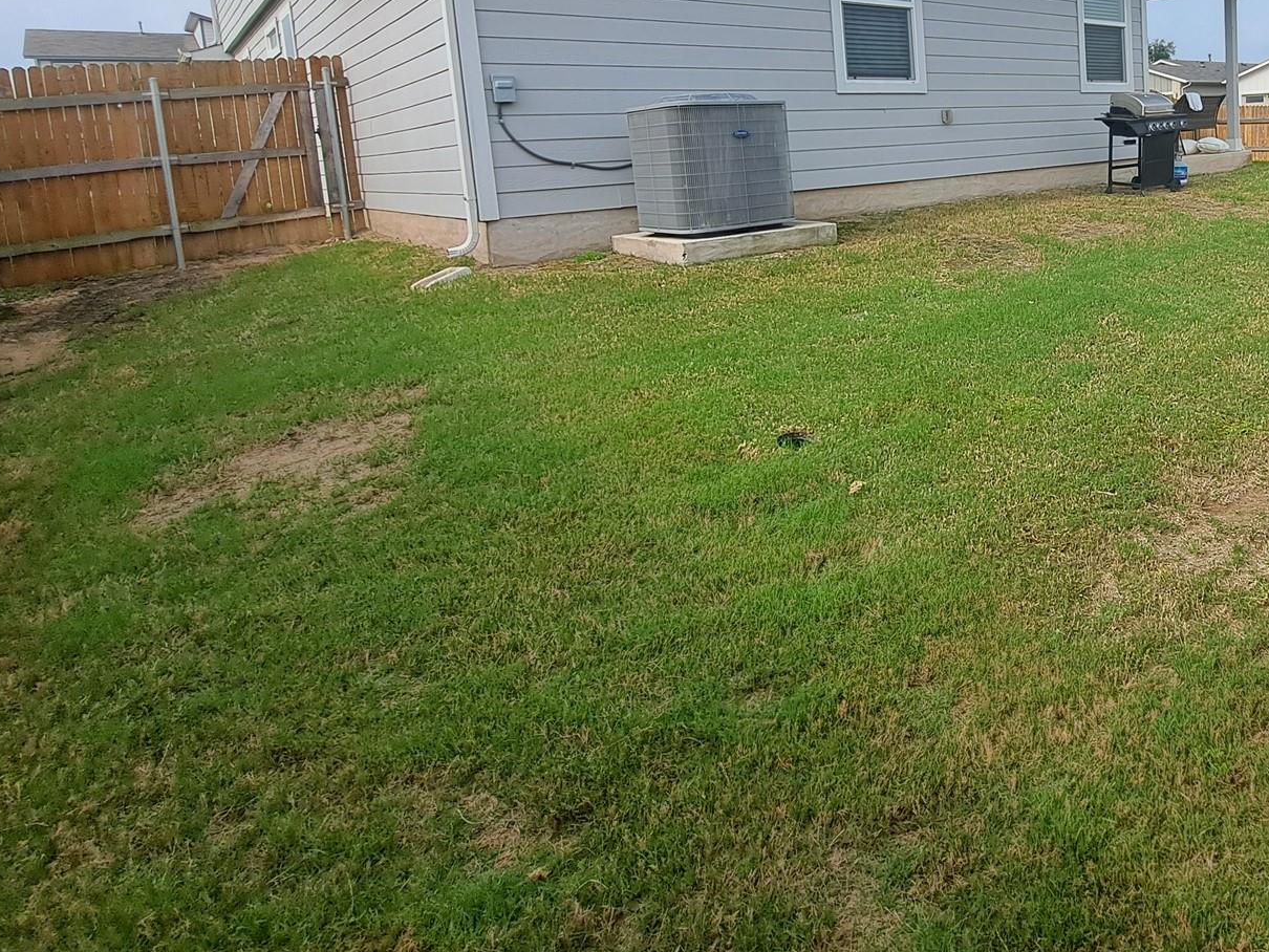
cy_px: 247
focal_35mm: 22
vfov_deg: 58.2
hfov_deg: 69.3
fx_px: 807
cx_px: 1007
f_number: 2.2
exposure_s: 1/1094
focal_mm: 1.74
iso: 50
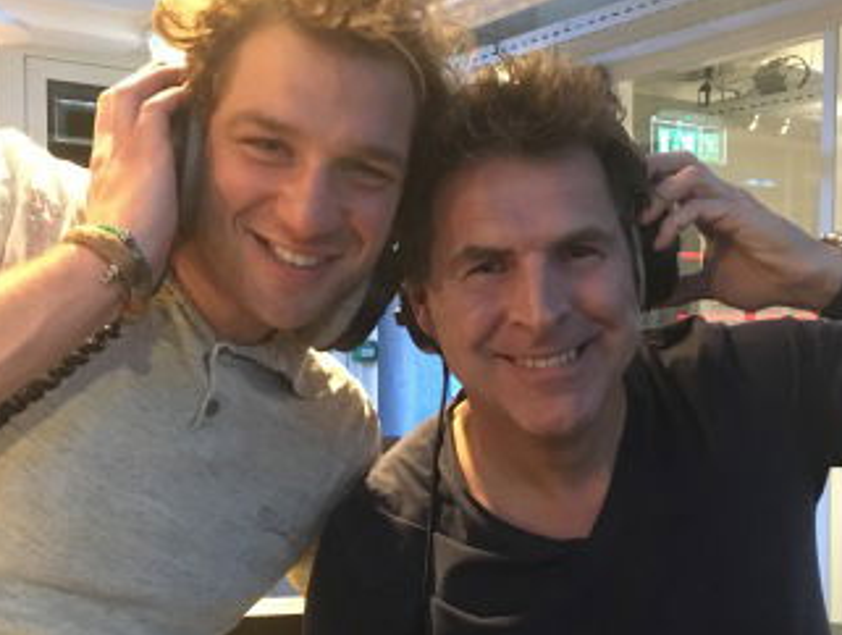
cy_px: 356
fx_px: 1097
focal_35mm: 45
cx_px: 428
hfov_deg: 42.0
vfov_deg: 32.2
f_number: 2.2
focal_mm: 4.15
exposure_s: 1/17
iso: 800
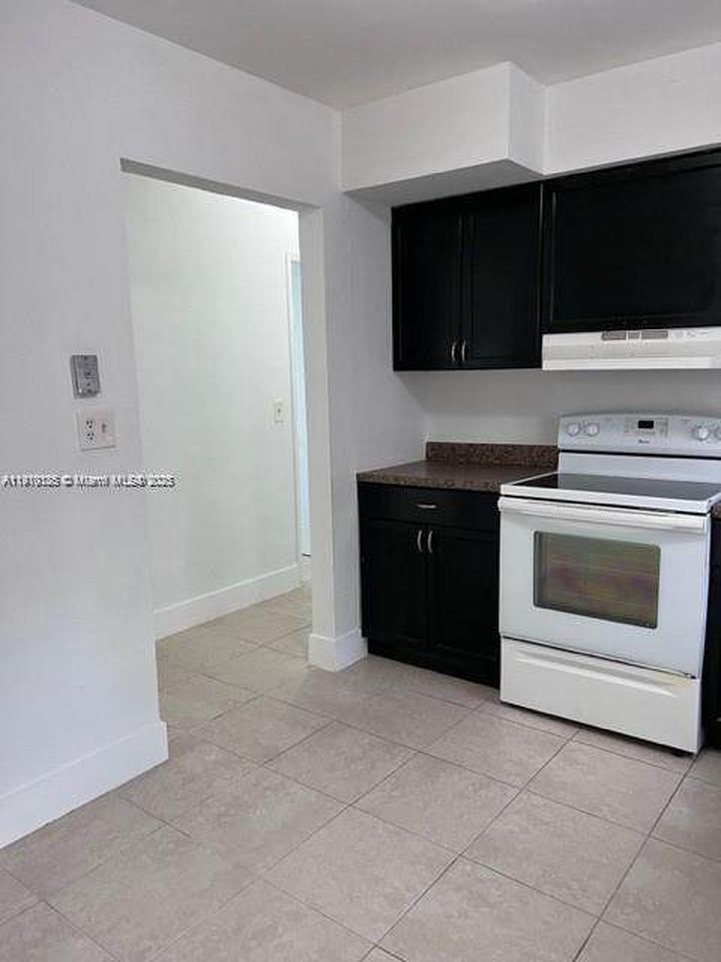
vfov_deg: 67.3
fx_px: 722
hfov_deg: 53.1
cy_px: 481
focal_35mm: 26
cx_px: 360
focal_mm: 5.7
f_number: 1.5
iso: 80
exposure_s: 1/60
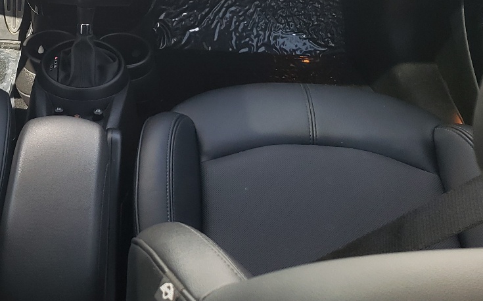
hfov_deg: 32.7
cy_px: 13
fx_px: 790
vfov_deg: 21.0
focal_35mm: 60
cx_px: 74
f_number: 1.5
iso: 65
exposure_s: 1/120
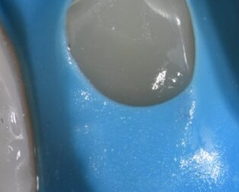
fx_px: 3419
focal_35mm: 483
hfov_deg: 4.0
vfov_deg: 3.2
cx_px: 355
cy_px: -12
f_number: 32
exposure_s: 1/160
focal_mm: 105
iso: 200
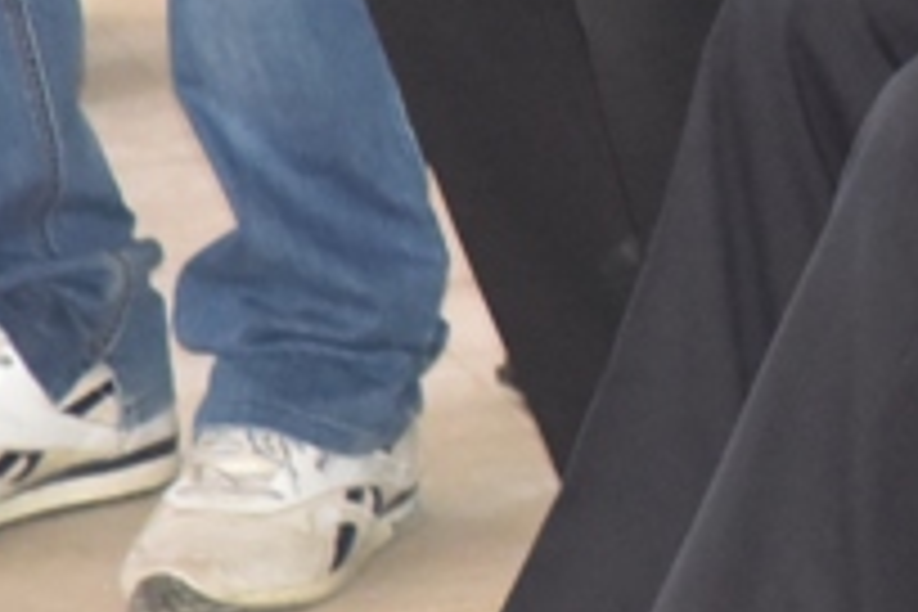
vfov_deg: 2.6
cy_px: -713
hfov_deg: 3.8
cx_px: 2192
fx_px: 13437
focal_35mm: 527
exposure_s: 1/80
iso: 2500
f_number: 6.3
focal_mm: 105
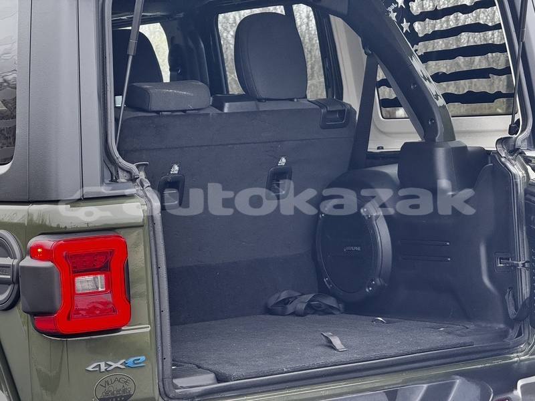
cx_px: 268
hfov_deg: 16.4
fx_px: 1855
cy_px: 200
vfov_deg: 12.3
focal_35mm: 120
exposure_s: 1/99
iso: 100
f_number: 2.8
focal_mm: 15.66
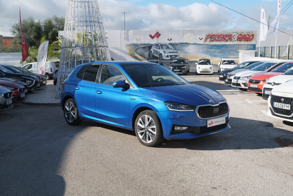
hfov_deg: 51.9
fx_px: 301
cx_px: 146
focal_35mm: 37
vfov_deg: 36.0
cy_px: 98
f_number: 9
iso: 160
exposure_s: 1/180
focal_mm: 24.9
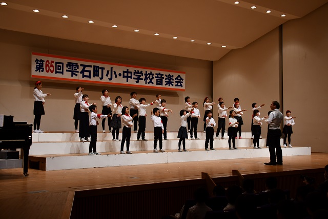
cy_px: 110
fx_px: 410
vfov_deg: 29.8
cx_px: 164
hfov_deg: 43.6
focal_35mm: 45
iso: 800
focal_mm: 30
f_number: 4.2
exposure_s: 1/200
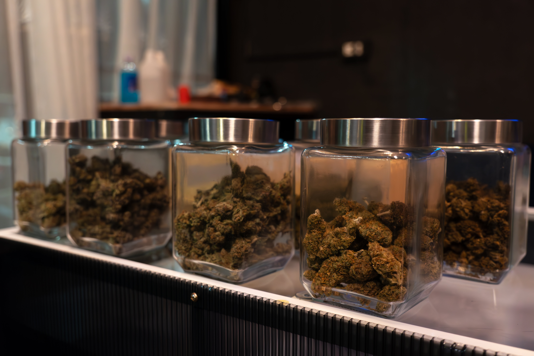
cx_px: 267
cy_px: 178
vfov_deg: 38.7
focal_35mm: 34
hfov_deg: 55.5
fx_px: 507
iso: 1250
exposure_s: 1/40
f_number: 2.8
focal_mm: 22.8
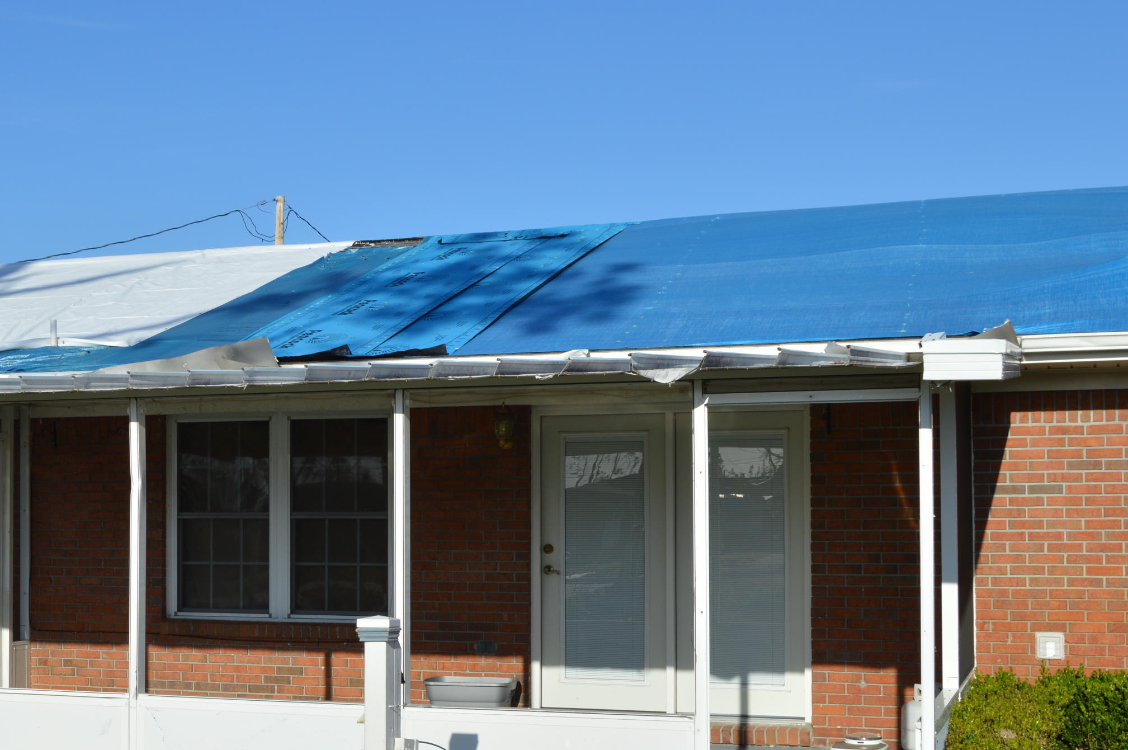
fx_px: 1816
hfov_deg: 33.9
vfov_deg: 23.3
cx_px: 298
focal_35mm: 58
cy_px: 477
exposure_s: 1/320
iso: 100
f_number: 9
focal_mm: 26
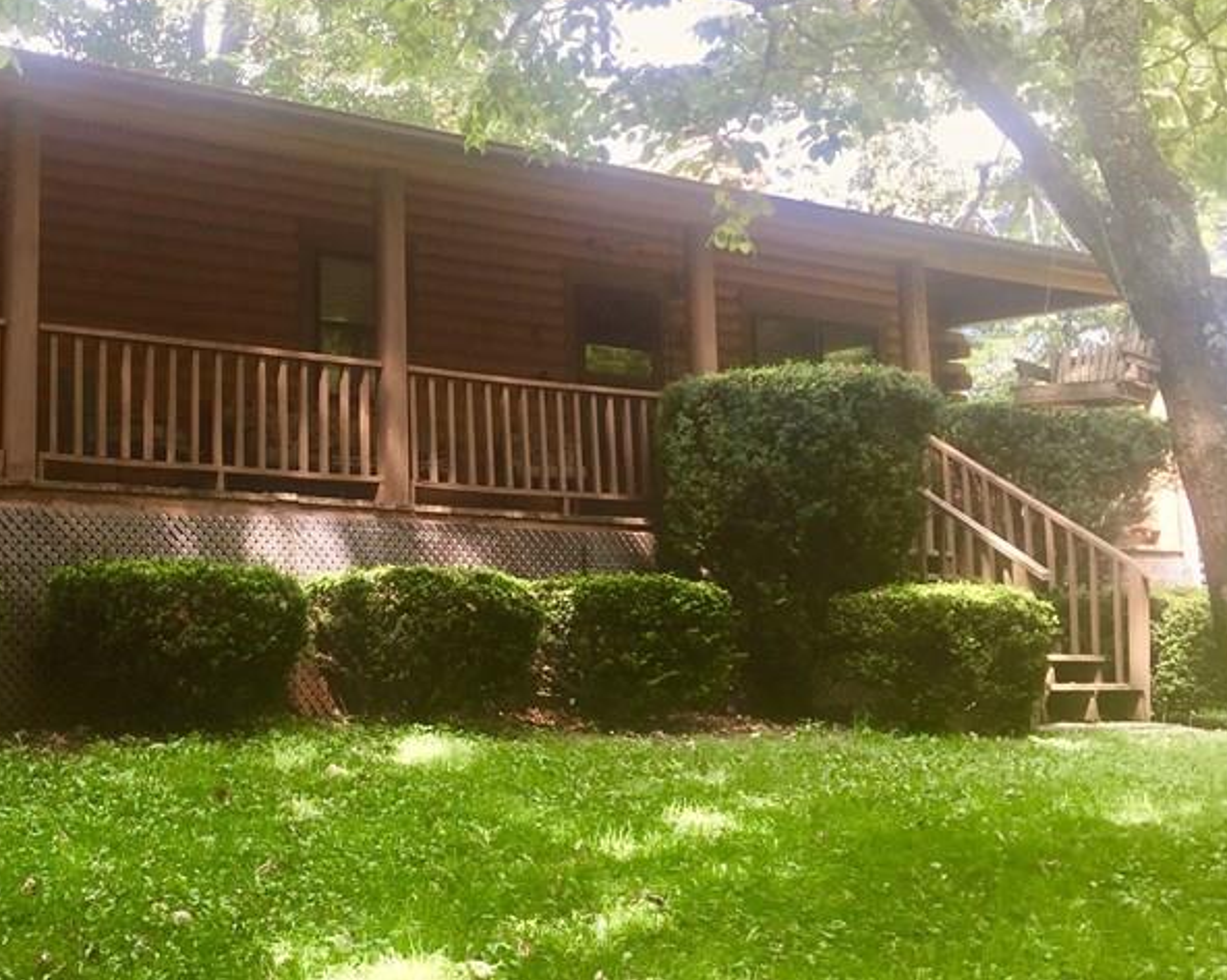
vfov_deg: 30.7
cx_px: 265
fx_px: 1779
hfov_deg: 36.9
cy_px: 400
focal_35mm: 49
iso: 32
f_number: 2.2
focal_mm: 4.15
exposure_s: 1/128
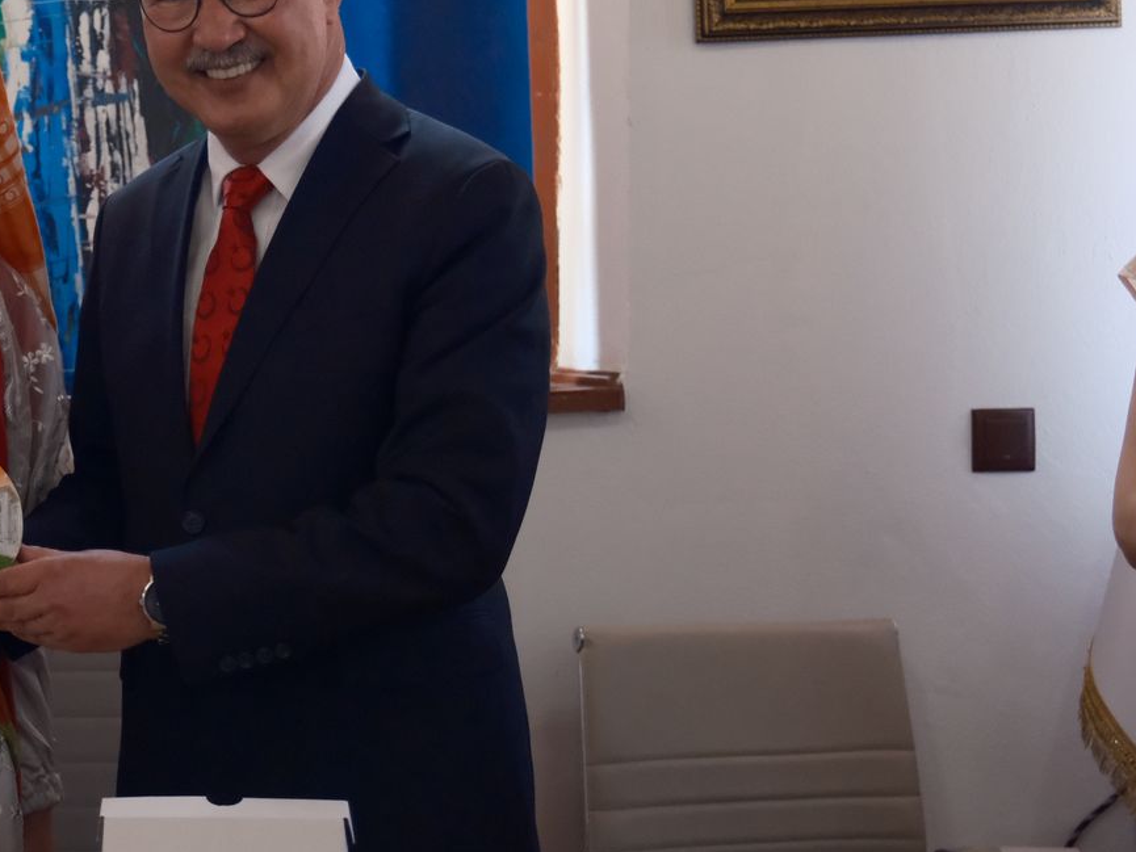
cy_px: 425
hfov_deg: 25.9
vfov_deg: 20.4
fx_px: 2363
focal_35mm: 72
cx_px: 49
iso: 3200
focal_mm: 24.2
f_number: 2.8
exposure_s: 1/400
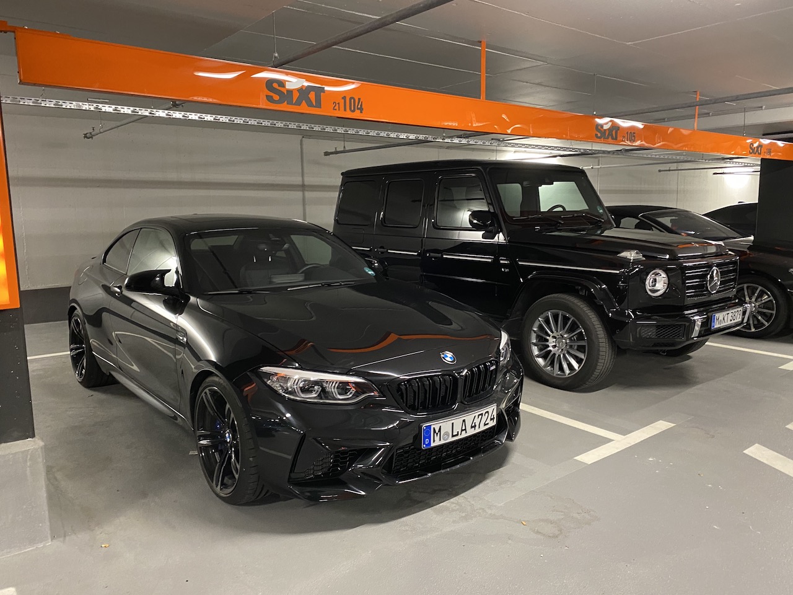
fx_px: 596
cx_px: 396
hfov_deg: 67.3
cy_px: 298
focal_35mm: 26
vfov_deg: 53.1
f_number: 1.8
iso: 500
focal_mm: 4.25
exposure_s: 1/33
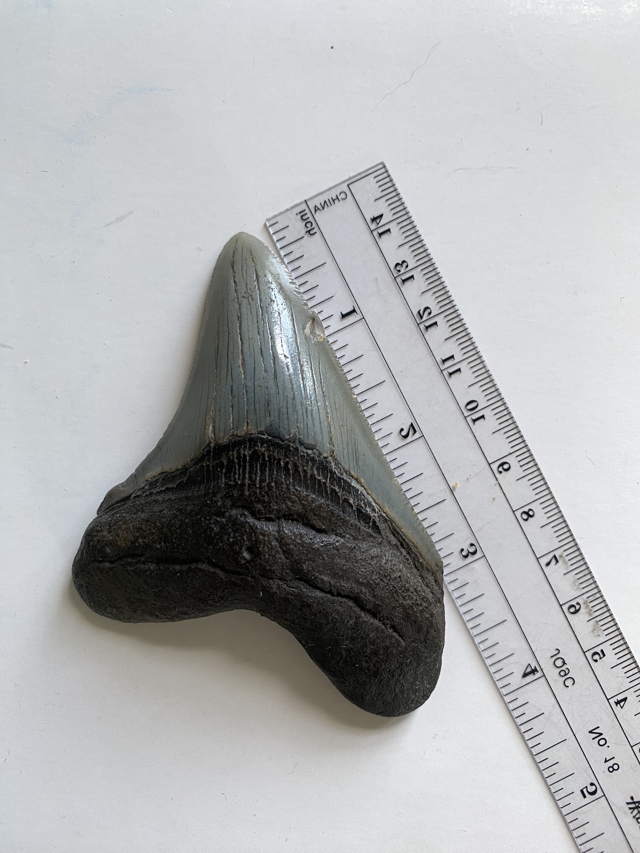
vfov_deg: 69.4
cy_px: 426
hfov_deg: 54.9
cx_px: 320
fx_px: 616
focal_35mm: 25
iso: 125
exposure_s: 1/78
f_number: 1.8
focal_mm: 4.25
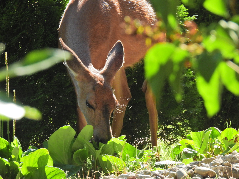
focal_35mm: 700
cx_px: 120
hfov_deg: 2.8
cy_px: 90
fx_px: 4833
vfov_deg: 2.1
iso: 400
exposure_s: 1/400
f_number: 5.6
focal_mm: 125
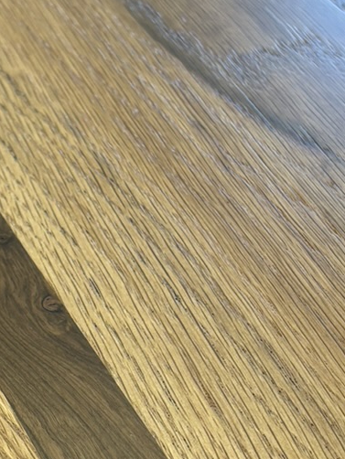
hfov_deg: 13.8
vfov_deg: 18.4
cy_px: 362
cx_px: 28
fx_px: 1407
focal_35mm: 106
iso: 64
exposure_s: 1/120
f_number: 1.6
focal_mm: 5.96
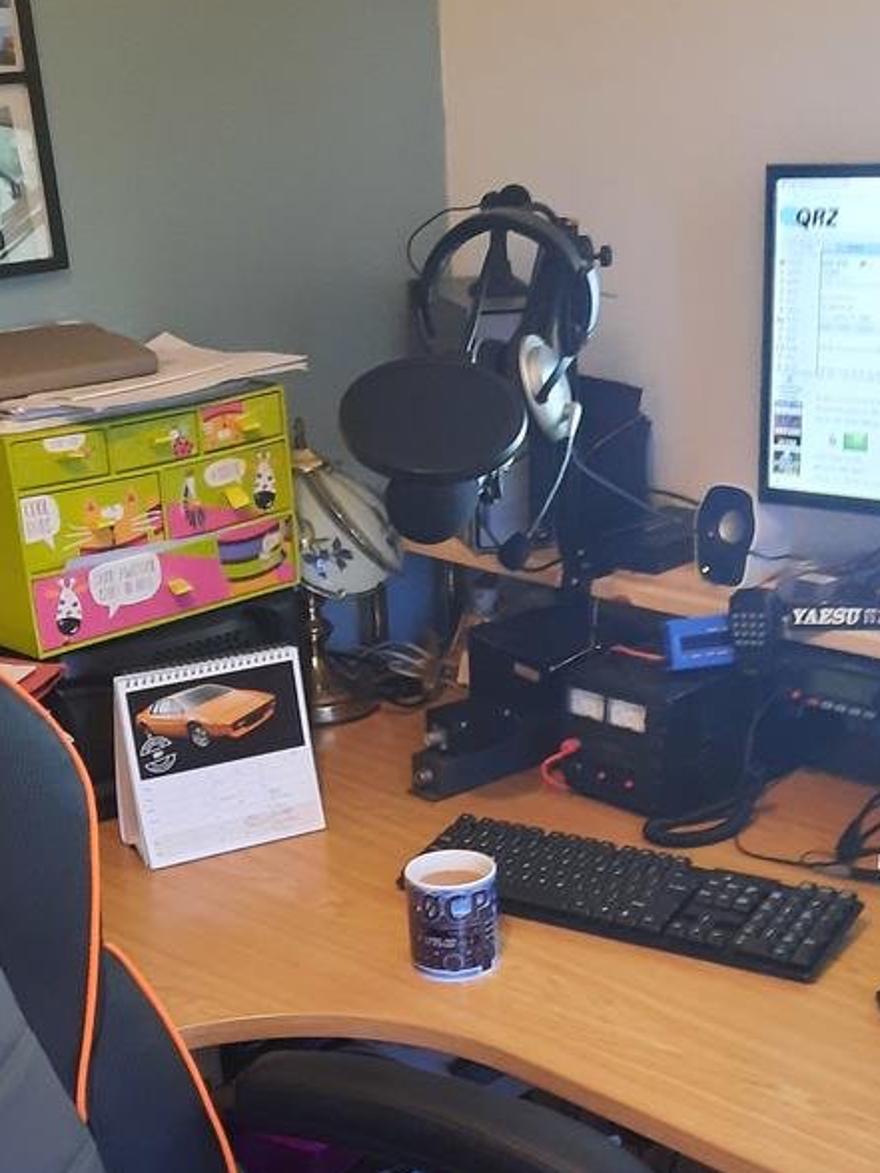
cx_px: 511
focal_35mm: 51
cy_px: 928
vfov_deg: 36.3
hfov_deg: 28.5
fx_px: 1729
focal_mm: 4.6
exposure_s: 1/20
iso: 640
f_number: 2
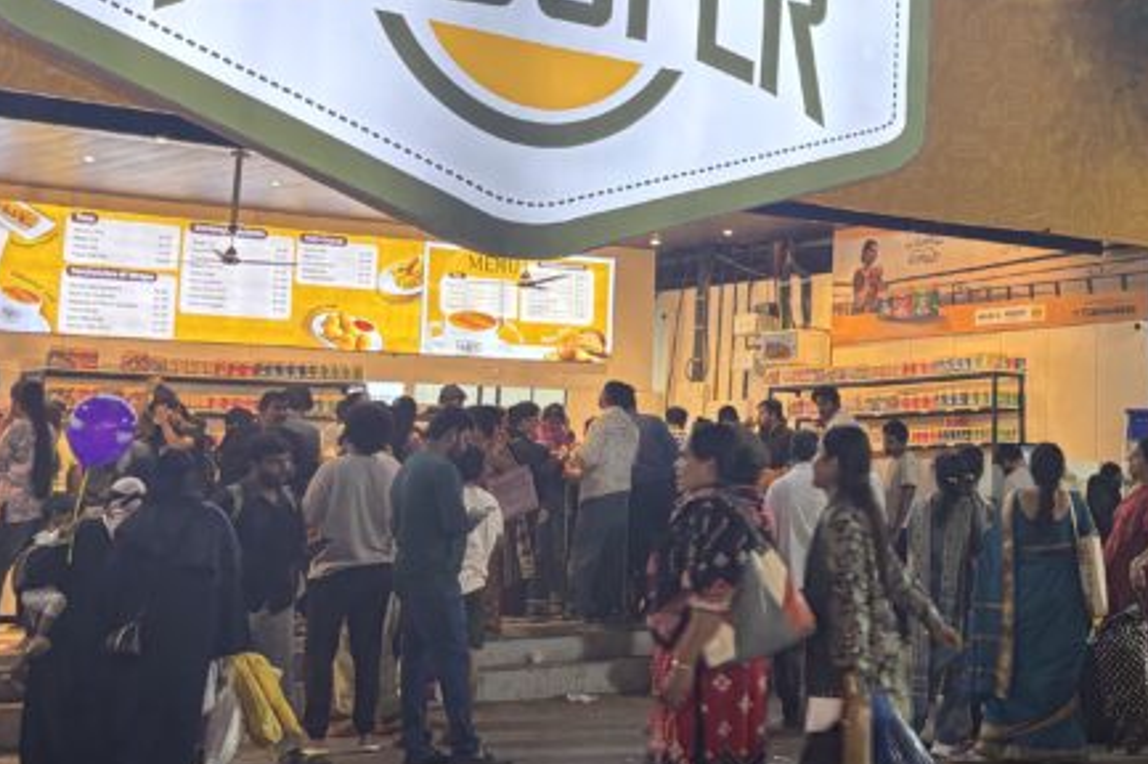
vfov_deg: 20.9
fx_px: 2039
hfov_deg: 30.3
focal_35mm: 64
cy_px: 146
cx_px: 986
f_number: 1.6
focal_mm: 5.96
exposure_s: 1/100
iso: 125
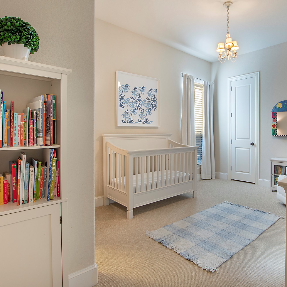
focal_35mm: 21
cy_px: 132
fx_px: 197
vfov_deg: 72.0
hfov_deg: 71.3
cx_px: 174
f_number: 5.6
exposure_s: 1/10
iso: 100
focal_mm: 10
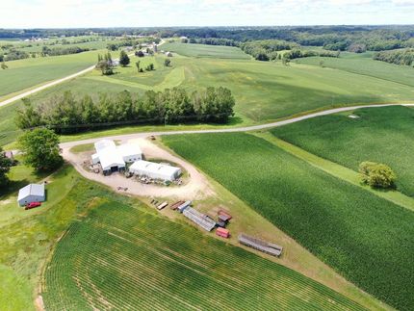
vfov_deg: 56.9
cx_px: 207
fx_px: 287
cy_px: 156
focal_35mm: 24
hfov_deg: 71.6
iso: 100
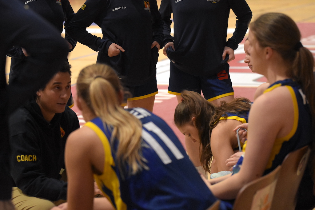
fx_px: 919
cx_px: 158
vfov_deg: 13.0
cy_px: 105
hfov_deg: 19.5
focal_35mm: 105
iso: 4000
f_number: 2.8
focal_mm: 70
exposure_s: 1/800
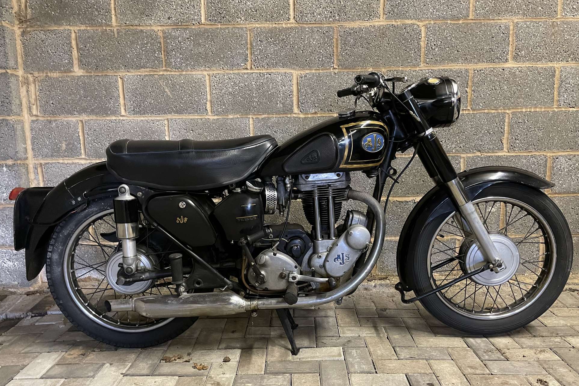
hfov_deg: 65.5
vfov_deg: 46.3
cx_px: 295
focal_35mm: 28
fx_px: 450
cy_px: 219
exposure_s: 1/33
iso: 500
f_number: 1.6
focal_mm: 4.2
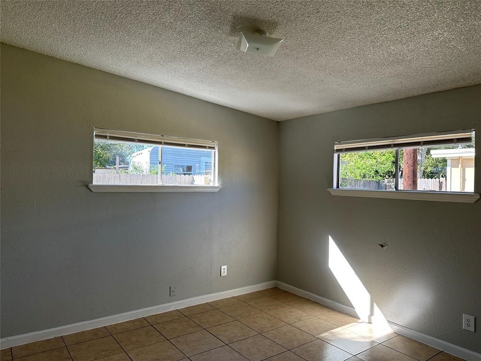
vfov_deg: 56.8
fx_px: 333
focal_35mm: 24
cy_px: 180
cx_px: 240
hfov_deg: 71.6
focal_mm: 6.86
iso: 80
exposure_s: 1/473
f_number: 1.78
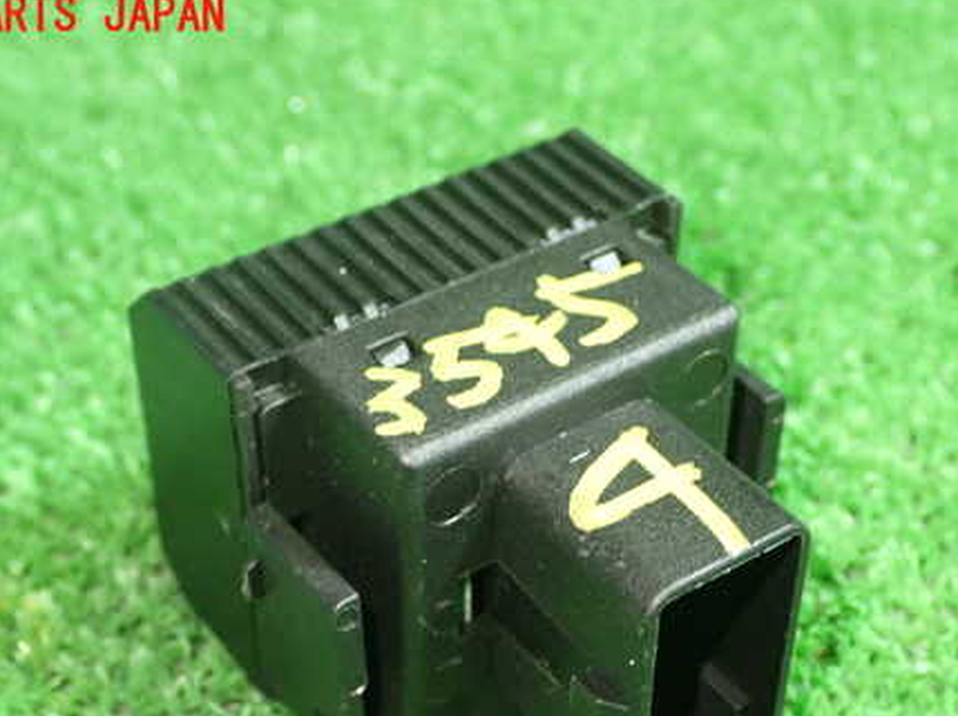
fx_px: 1936
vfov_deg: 20.9
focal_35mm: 70
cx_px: 489
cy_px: 491
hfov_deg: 27.8
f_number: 3.2
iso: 800
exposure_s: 1/30
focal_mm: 9.01
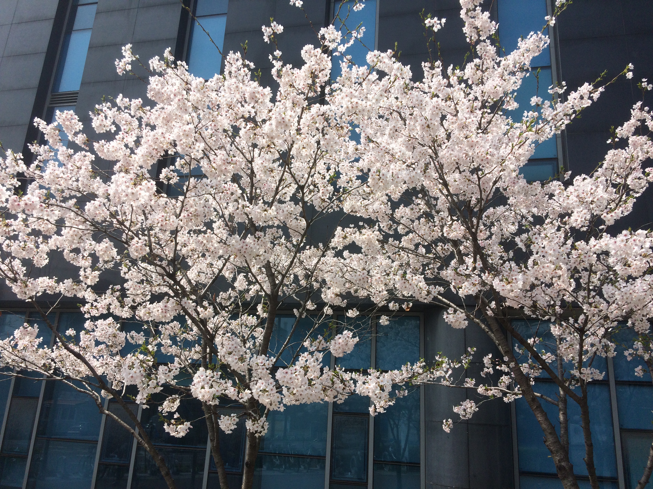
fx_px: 547
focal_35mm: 29
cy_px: 244
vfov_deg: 48.2
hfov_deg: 61.7
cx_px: 326
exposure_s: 1/2283
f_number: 2.2
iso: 32
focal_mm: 4.15
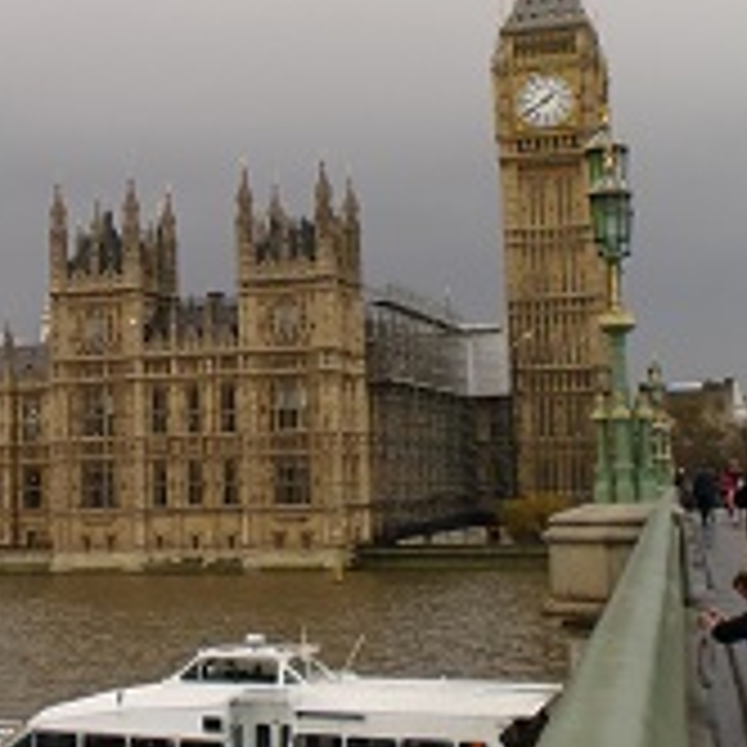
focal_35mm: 71
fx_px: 1733
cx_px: 176
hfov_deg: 24.0
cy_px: 286
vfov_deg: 24.3
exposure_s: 1/200
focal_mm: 6.3
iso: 64
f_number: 3.1
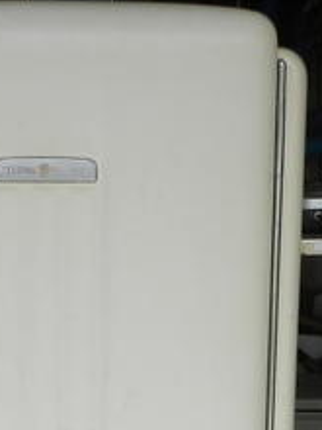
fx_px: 1625
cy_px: 546
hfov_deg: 11.3
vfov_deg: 14.5
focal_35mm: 131
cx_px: 100
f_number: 3.7
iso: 160
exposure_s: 1/320
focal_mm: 5.6
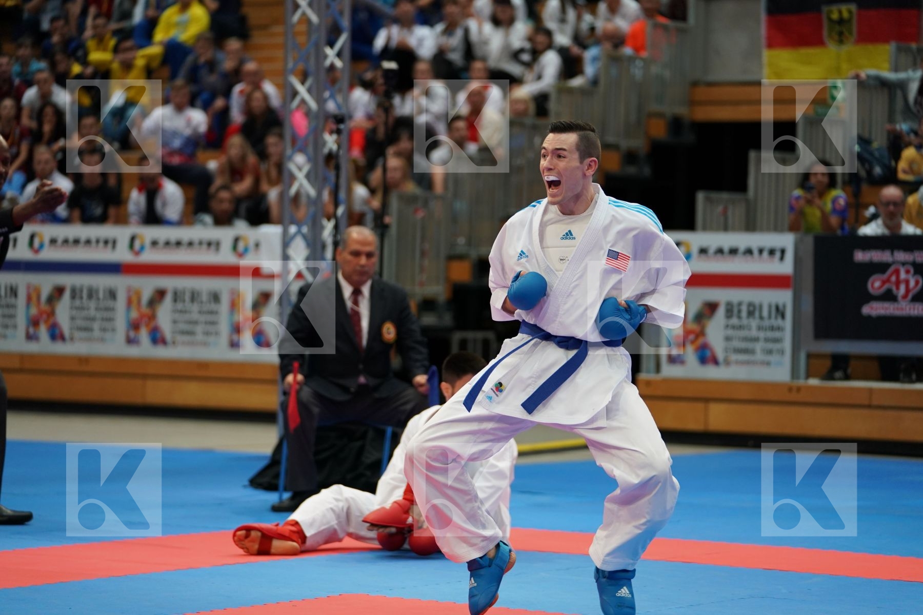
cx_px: 462
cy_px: 308
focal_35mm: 126
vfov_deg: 10.9
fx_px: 3230
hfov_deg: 16.3
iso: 1600
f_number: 2.8
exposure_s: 1/1000
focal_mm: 126
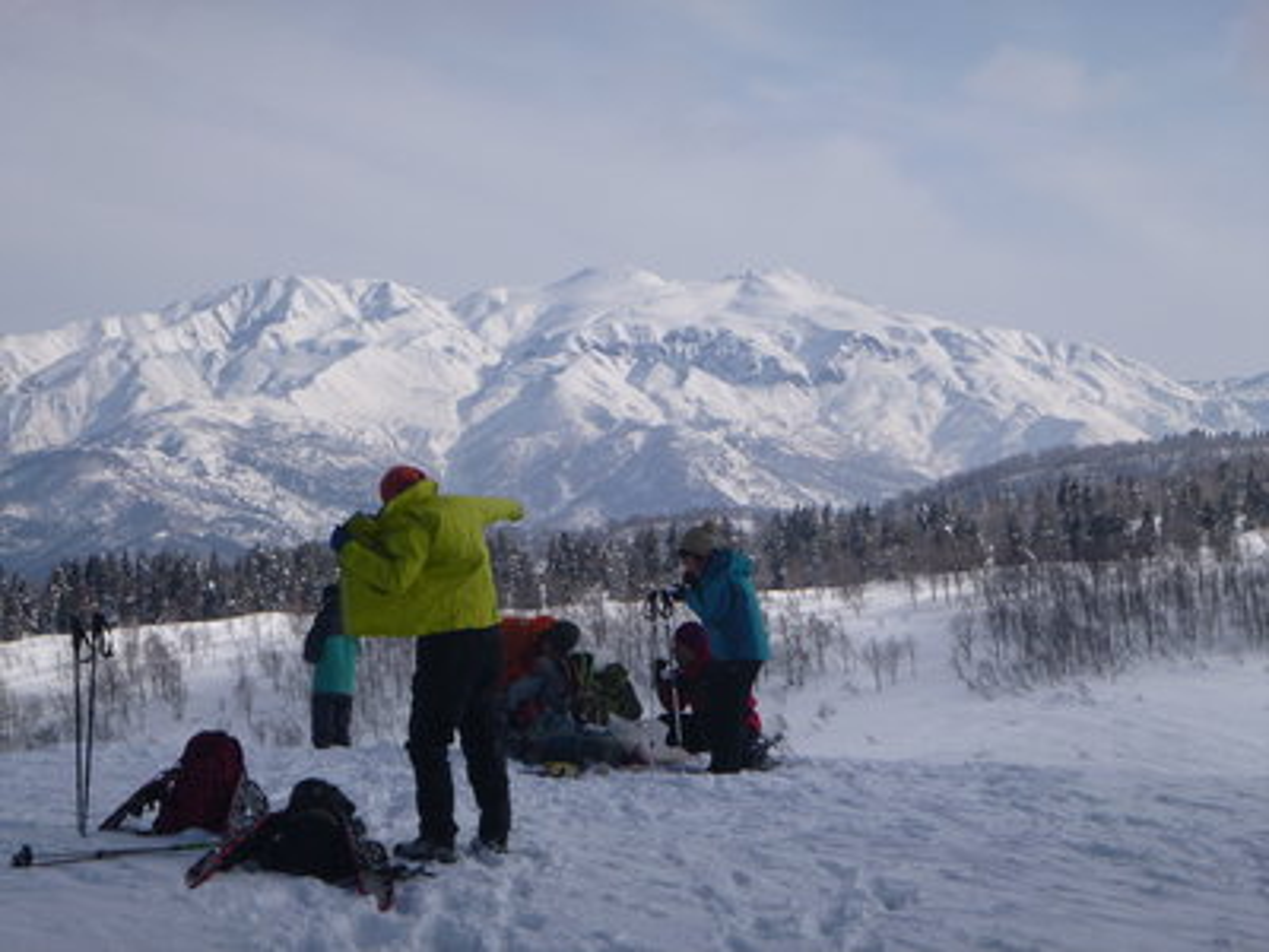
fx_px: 3116
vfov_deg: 17.4
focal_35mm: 85
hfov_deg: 23.0
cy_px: 476
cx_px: 634
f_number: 5.7
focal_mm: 15.3
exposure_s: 1/800
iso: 100
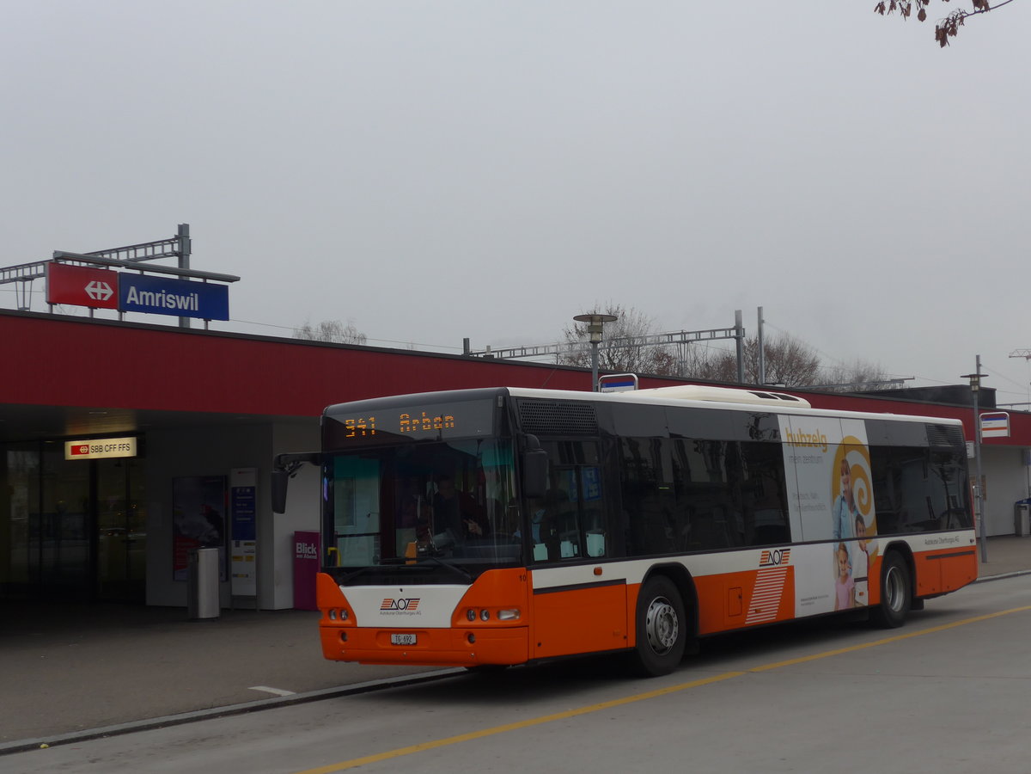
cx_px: 516
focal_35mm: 52
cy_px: 387
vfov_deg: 28.0
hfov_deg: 36.8
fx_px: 1549
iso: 80
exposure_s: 1/160
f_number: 3.3
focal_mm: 10.7
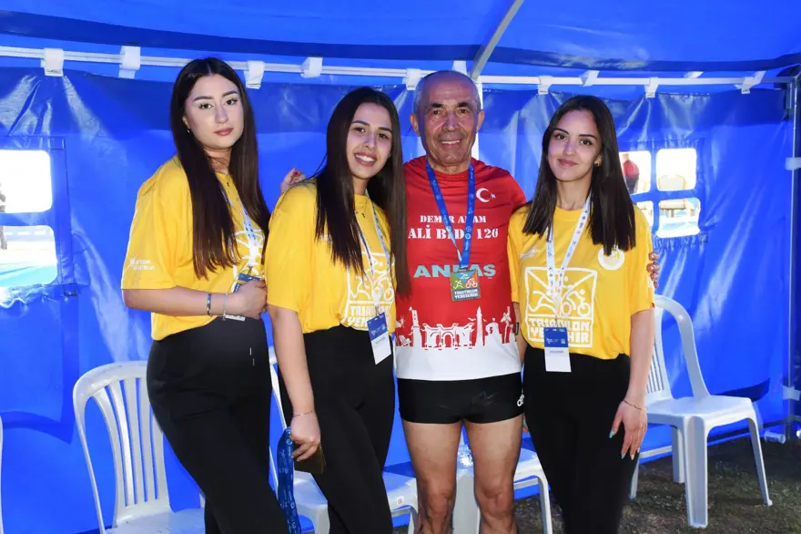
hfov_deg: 43.6
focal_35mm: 45
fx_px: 1001
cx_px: 400
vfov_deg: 29.8
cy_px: 267
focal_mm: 30
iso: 400
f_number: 8
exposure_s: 1/60
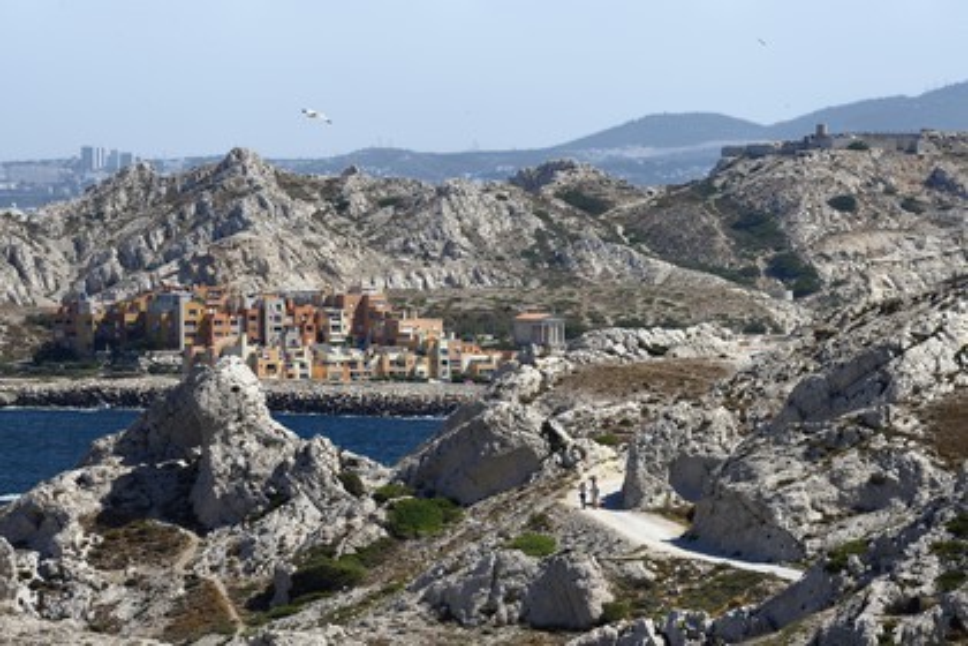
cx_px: 484
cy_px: 323
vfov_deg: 6.9
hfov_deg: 10.3
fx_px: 5377
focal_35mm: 200
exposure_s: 1/400
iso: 200
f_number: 10
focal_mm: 200
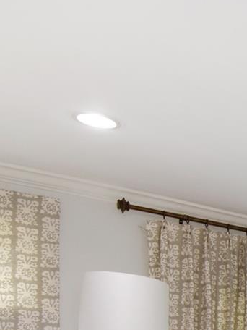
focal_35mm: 71
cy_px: 405
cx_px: 542
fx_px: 677
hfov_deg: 15.1
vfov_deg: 24.5
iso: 640
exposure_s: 1/40
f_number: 8
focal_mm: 11
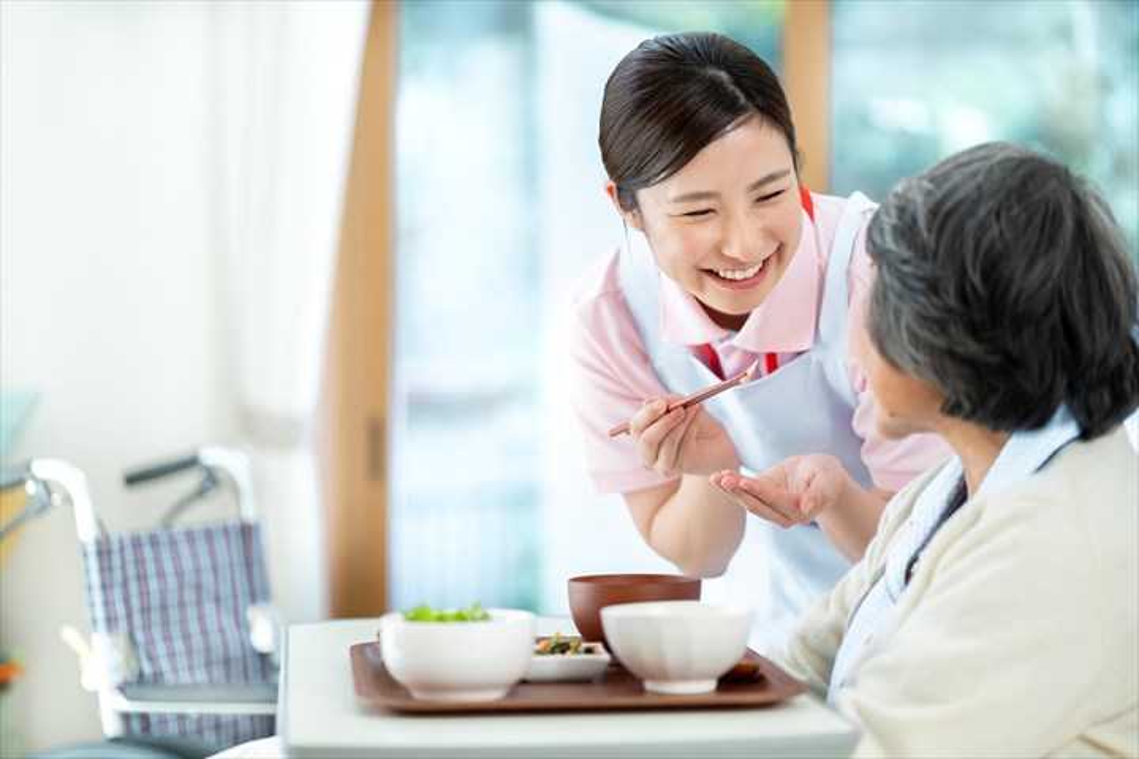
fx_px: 2689
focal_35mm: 85
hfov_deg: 23.9
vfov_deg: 16.1
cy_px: 380
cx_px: 570
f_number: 1.8
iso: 800
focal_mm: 85
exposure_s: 1/200
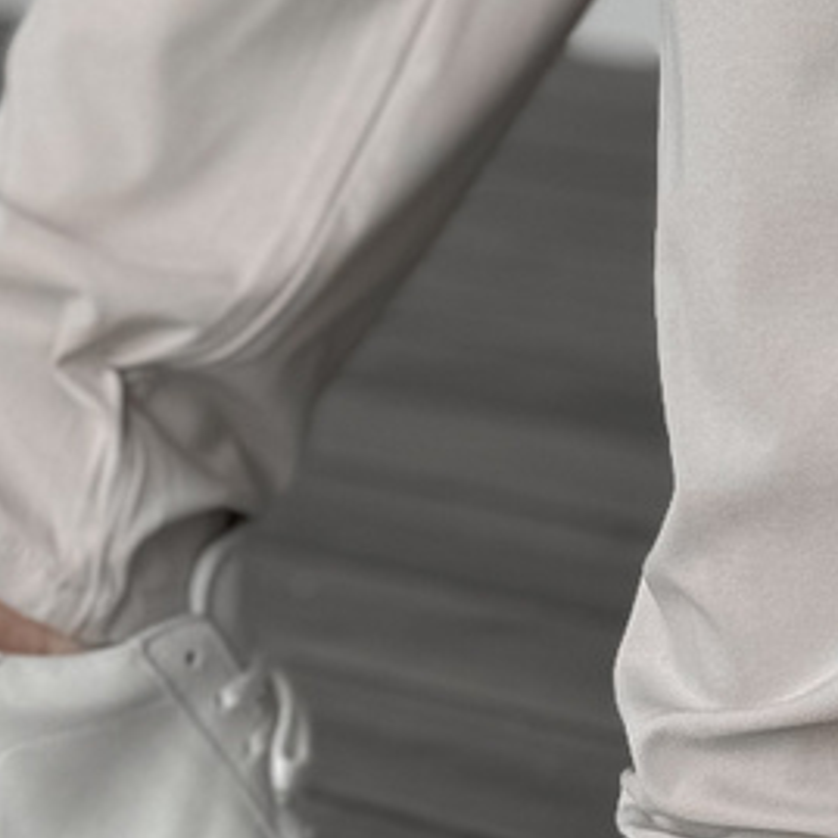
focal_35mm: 252
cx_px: 371
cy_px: -698
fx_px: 6902
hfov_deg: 6.9
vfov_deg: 6.8
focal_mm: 6.76
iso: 64
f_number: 1.8
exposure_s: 1/250
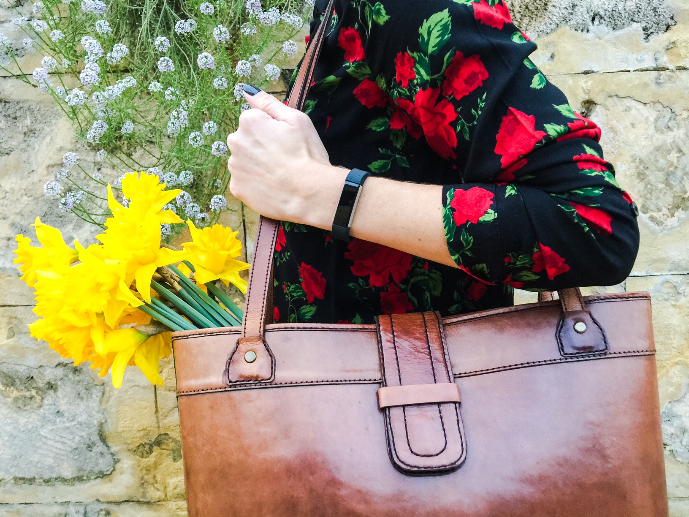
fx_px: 577
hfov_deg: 61.7
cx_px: 344
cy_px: 258
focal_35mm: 29
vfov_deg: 48.2
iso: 80
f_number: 2.2
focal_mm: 4.15
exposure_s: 1/17
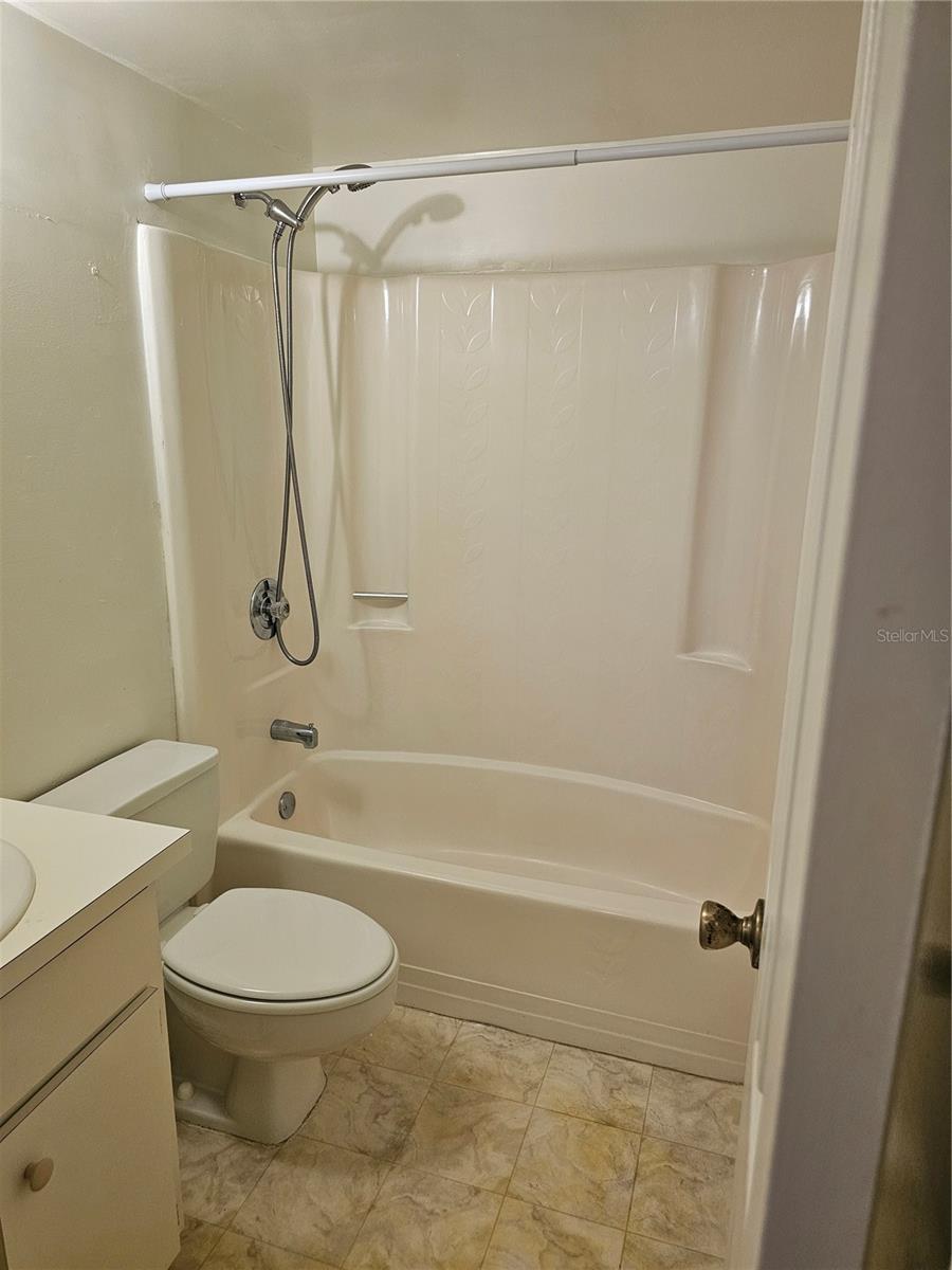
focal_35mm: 23
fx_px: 843
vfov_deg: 73.9
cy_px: 635
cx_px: 476
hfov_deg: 58.9
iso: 320
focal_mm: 6.3
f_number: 1.7
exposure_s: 1/120
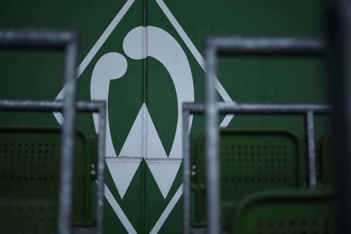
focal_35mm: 50
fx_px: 488
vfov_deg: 27.0
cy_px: 117
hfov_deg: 39.6
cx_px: 176
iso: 400
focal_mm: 50
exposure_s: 1/80
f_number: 1.8
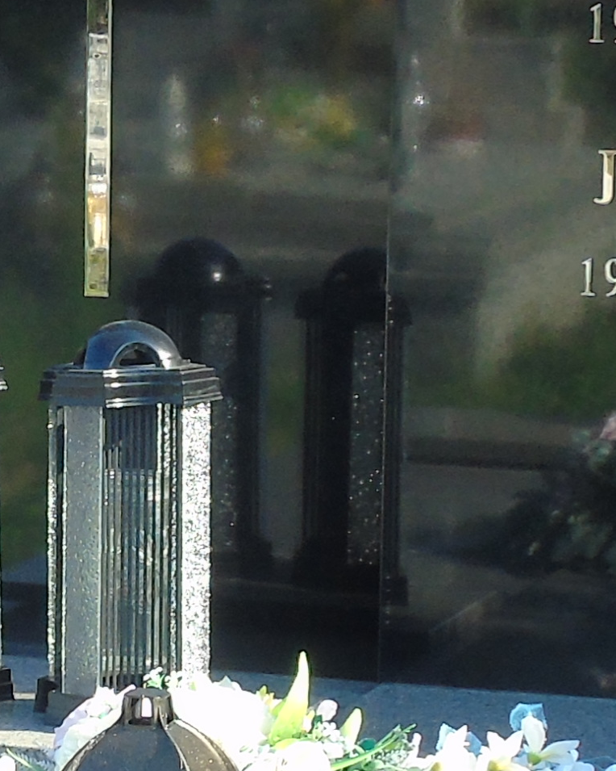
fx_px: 4079
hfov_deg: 8.6
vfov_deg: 10.7
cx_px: 69
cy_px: 664
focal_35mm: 179
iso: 80
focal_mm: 6.1
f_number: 3.8
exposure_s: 1/125
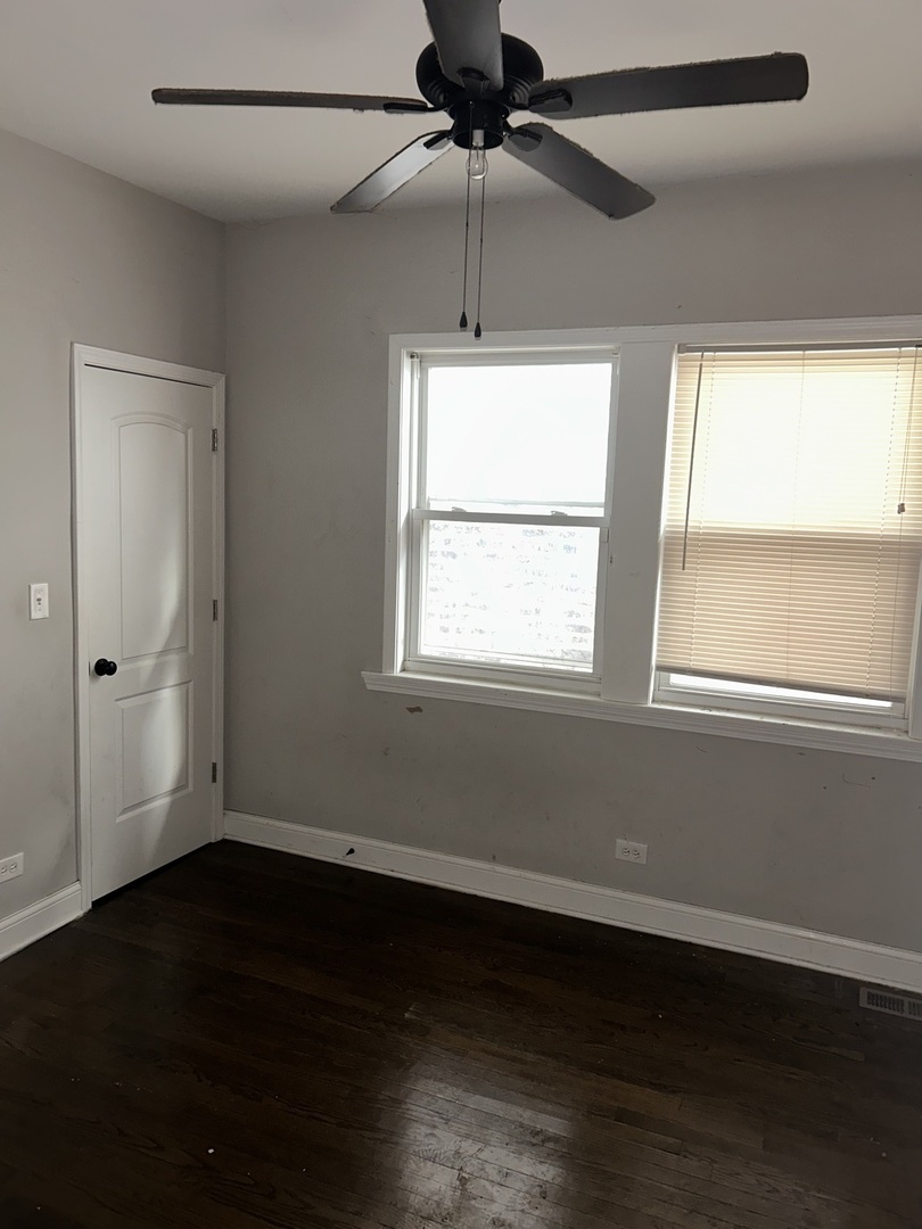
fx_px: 923
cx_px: 461
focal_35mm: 26
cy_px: 614
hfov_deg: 53.1
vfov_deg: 67.3
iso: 100
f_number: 1.5
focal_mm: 5.7
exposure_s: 1/6
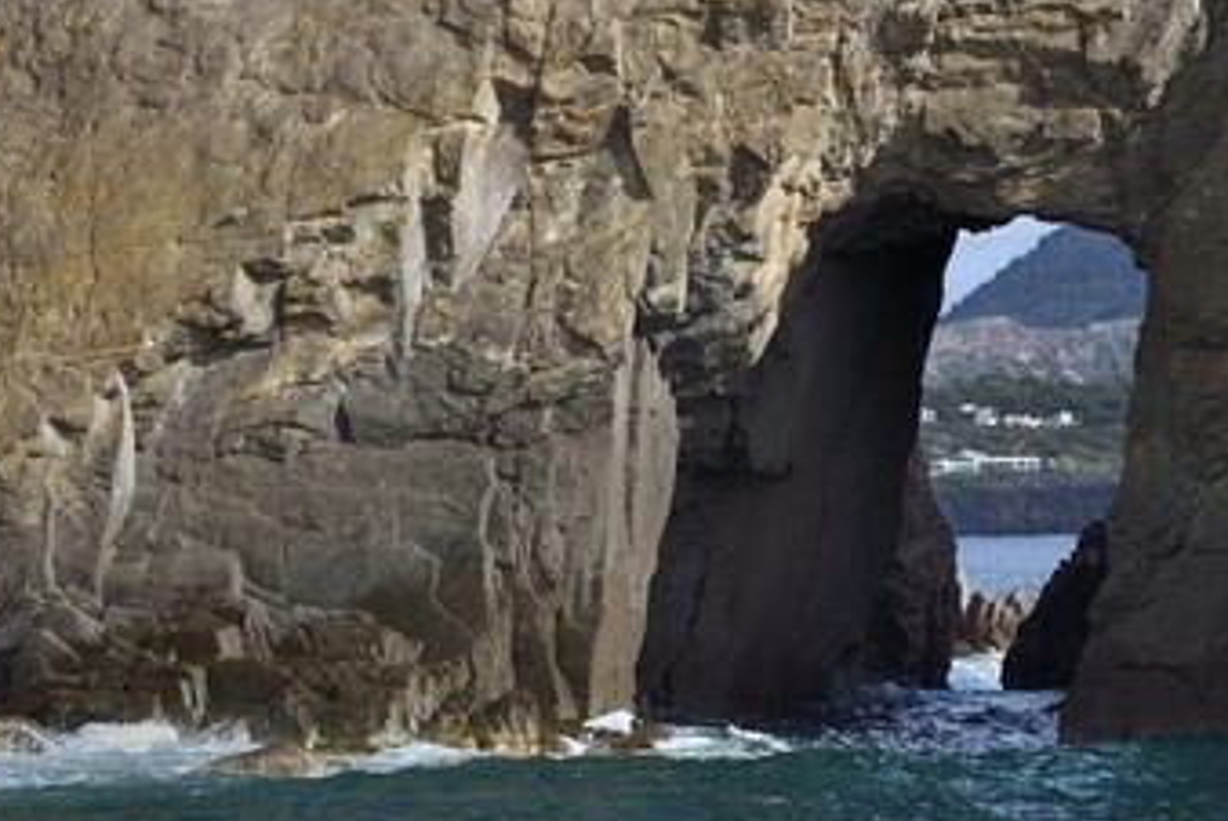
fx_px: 6145
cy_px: 385
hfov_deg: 11.4
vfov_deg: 7.6
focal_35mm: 180
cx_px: 654
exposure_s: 1/800
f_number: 4.5
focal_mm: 145
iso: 200
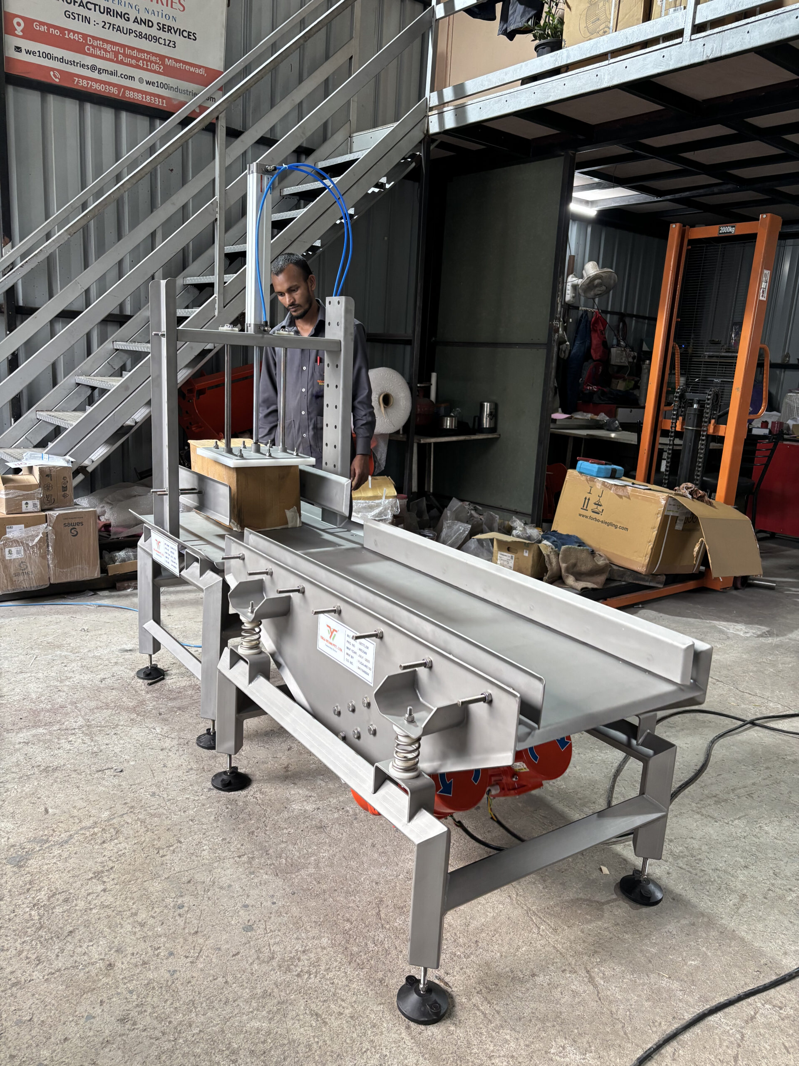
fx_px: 800
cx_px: 400
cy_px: 533
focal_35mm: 26
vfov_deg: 67.3
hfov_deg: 53.1
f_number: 1.6
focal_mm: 5.96
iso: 160
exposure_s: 1/50
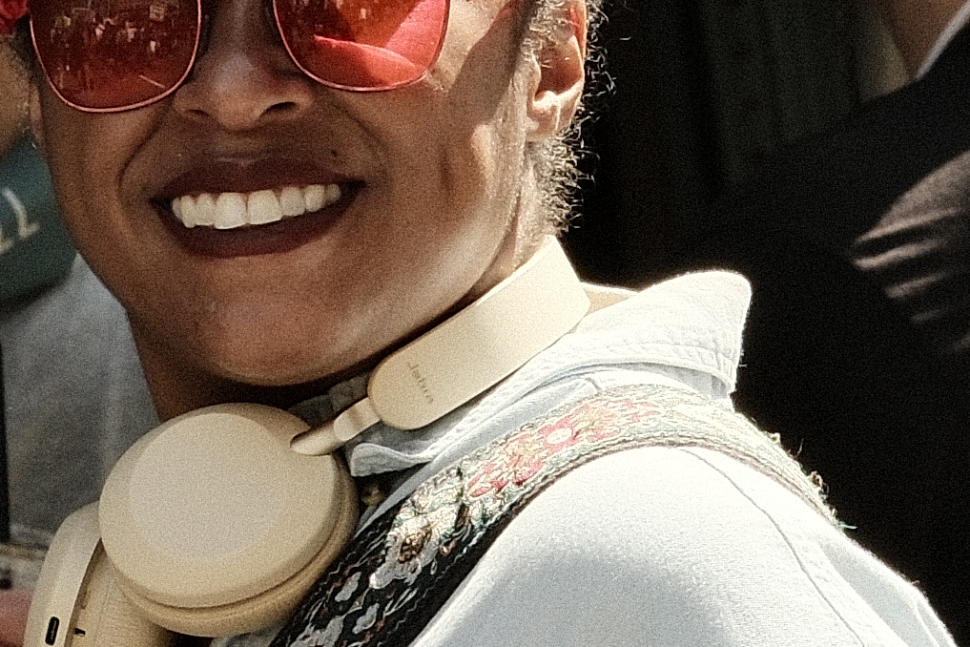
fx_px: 27643
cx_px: 1468
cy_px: 1190
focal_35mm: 1026
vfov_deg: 1.3
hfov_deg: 2.0
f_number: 8
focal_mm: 90
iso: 500
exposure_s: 1/250
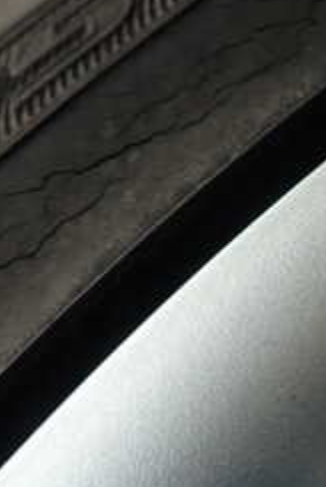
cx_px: 368
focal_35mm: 64
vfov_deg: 31.1
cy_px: 339
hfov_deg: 20.2
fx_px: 868
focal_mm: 4.5
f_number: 2.8
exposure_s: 1/250
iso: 100
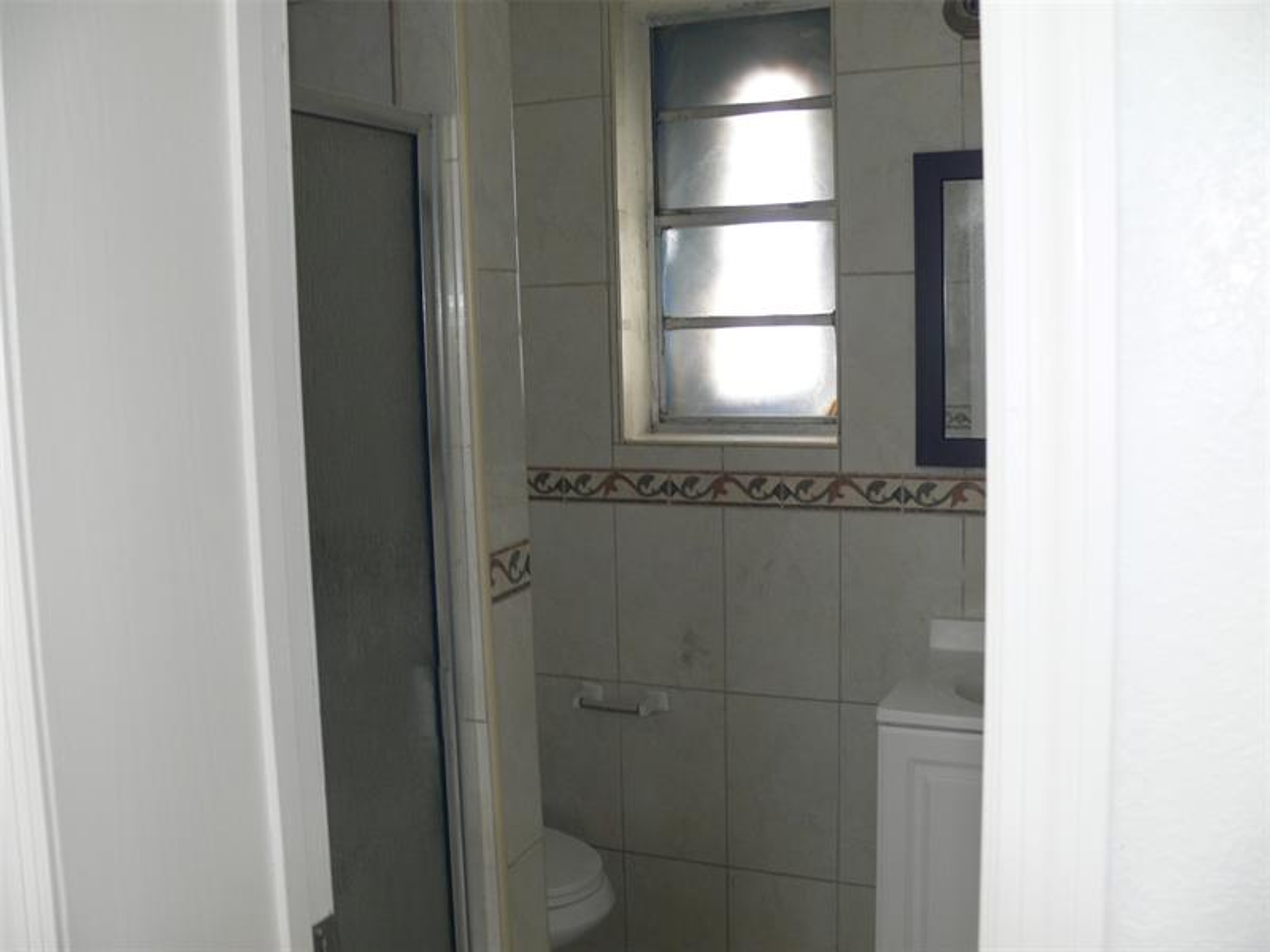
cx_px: 635
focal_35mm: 35
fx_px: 1284
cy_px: 476
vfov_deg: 40.7
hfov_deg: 52.6
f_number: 2.8
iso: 80
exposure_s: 1/30
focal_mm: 7.4
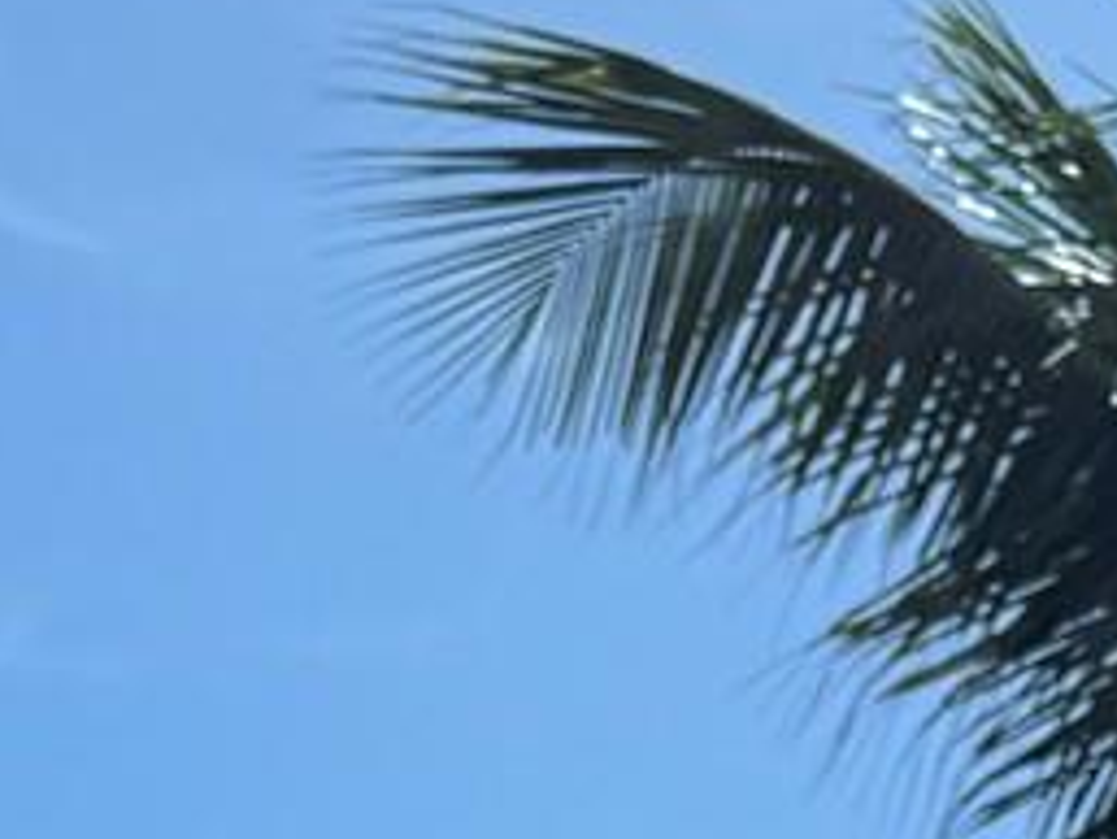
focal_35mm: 191
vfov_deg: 6.7
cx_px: 956
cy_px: 2930
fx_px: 6166
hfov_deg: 10.3
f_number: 1.78
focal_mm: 6.76
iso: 80
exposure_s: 1/3597
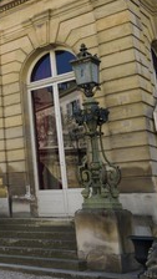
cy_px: 108
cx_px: -95
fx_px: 422
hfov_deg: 18.2
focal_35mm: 57
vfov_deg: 36.4
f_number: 9
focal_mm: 29
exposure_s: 1/250
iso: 200
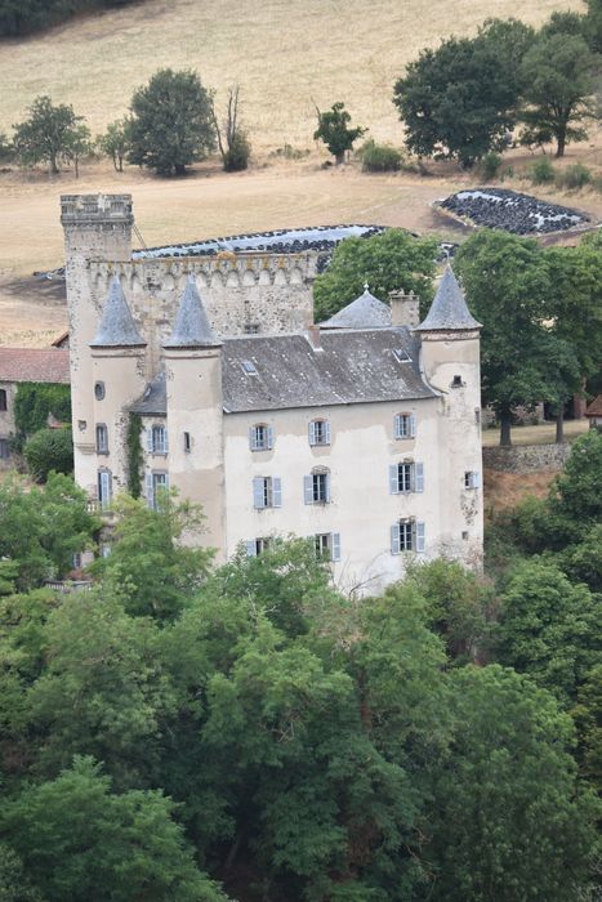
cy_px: 451
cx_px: 301
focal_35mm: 158
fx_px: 3948
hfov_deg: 8.7
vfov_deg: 13.0
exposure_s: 1/500
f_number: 5.6
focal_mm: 105
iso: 250
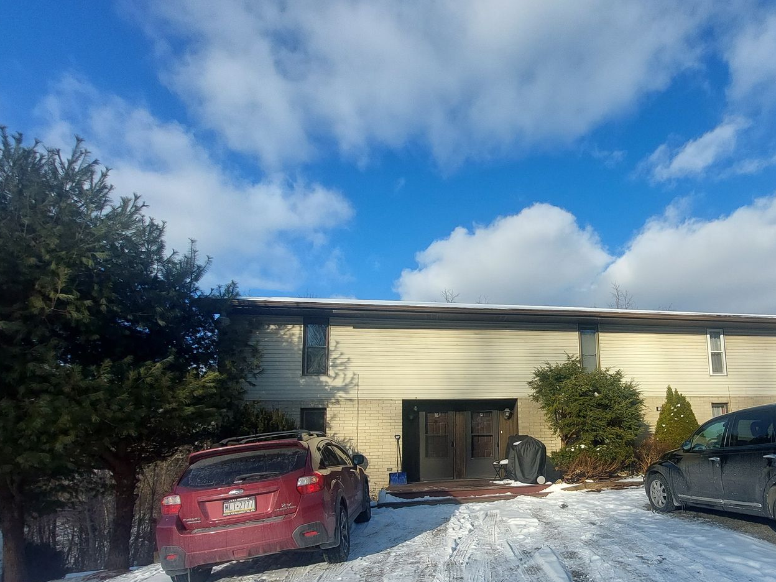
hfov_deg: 78.6
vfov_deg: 63.9
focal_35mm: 20
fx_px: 448
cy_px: 397
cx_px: 529
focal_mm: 1.74
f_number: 2.2
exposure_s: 1/1763
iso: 50
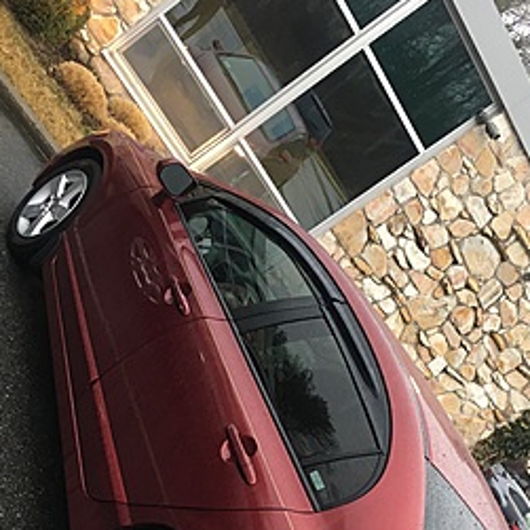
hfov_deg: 34.6
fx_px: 849
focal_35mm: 49
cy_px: 503
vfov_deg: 32.5
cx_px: 298
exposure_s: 1/30
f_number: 2.2
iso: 25
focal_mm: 4.15
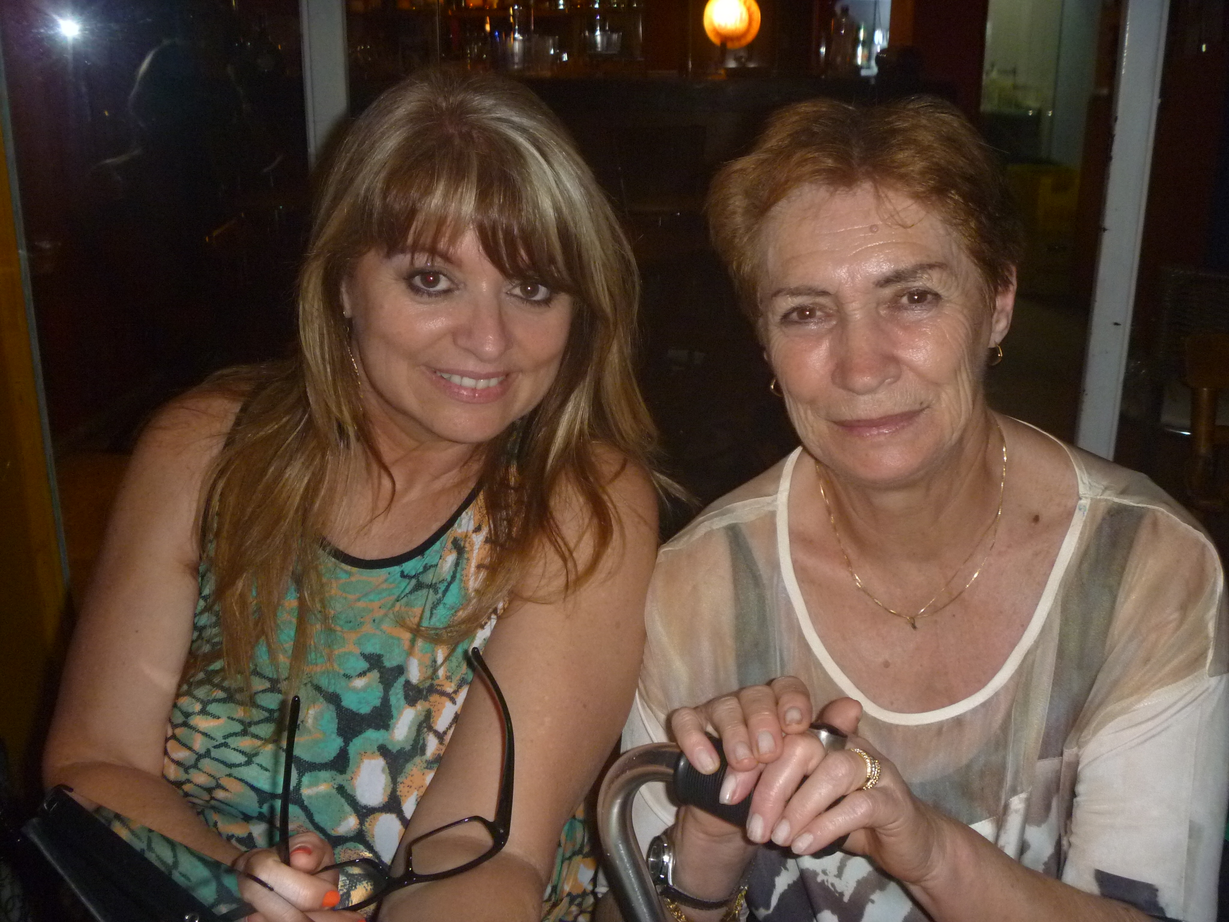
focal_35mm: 35
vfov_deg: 40.7
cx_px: 614
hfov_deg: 52.6
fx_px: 1243
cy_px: 461
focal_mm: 6.3
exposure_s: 1/30
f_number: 3.5
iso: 320
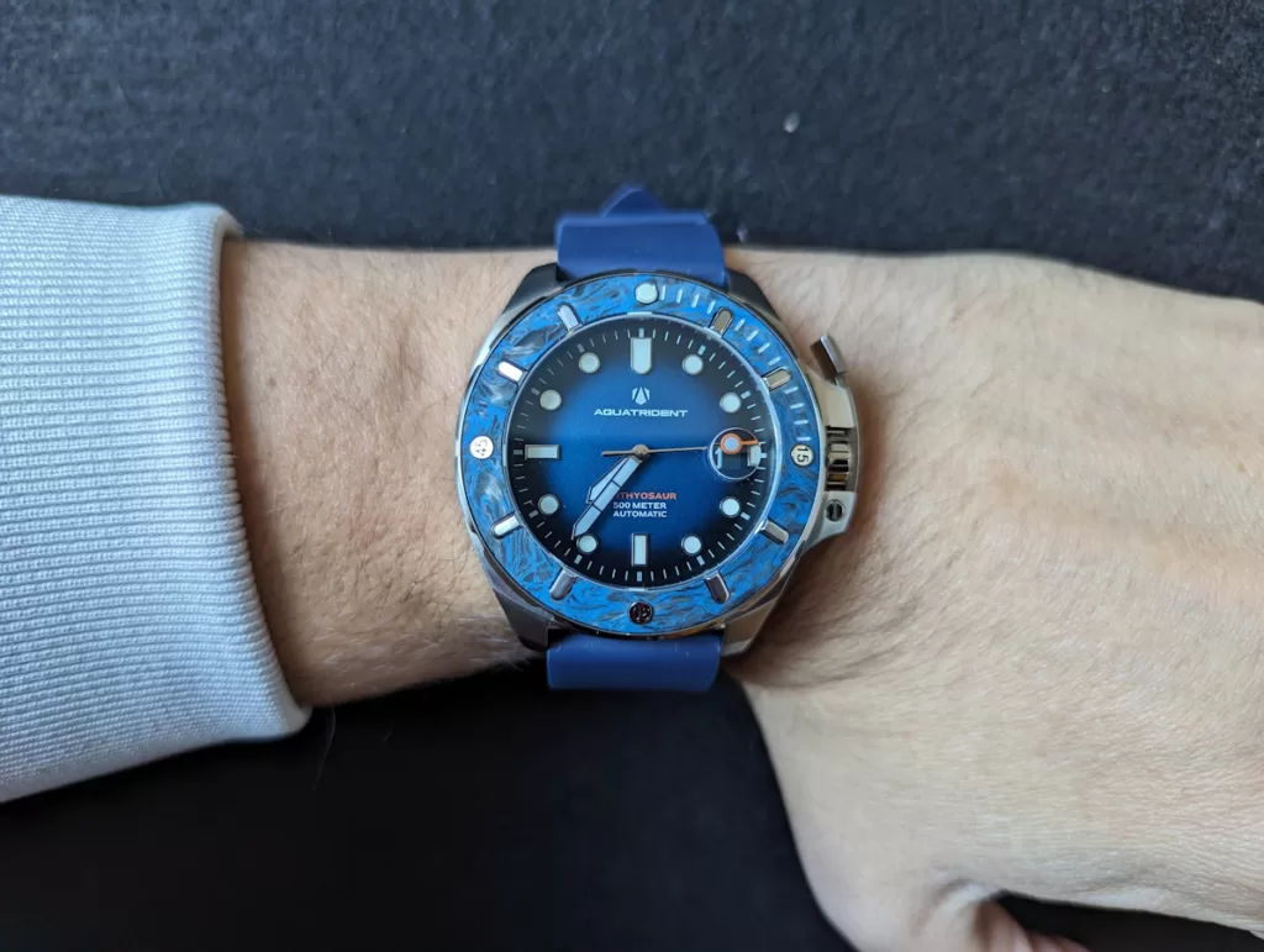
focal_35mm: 24
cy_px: 476
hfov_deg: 71.5
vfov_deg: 56.9
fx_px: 878
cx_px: 632
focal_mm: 6.81
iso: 208
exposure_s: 1/90.6
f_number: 1.85
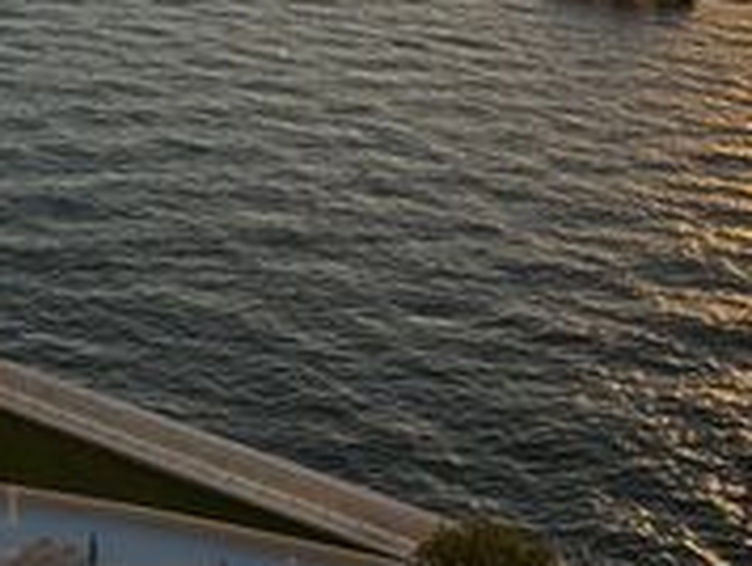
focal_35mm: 73
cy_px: -129
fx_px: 1588
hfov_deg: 26.5
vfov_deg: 19.0
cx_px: 270
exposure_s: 1/2451
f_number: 1.6
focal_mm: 5.96
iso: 50
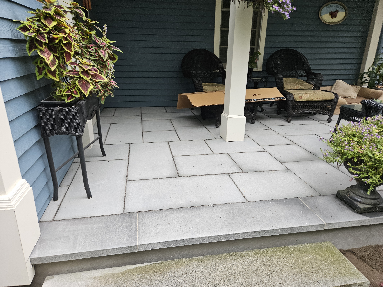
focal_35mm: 23
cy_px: 144
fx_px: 254
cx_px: 192
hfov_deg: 73.9
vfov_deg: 58.9
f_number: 1.8
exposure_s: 1/207
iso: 160
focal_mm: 5.4
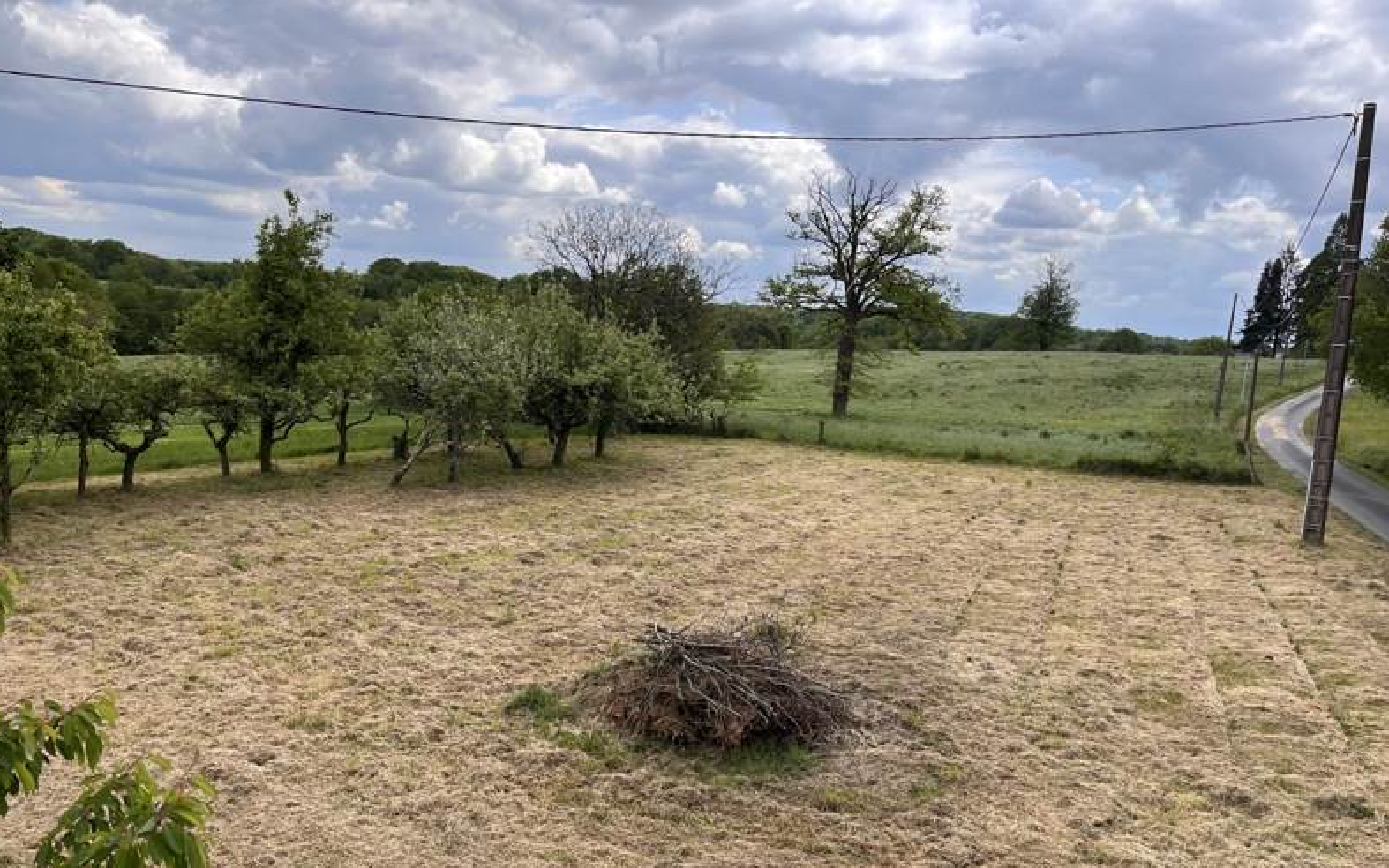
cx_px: 685
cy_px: 526
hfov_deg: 66.5
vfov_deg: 44.3
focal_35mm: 28
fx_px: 1060
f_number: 1.6
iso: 50
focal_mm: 5.1
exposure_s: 1/2024
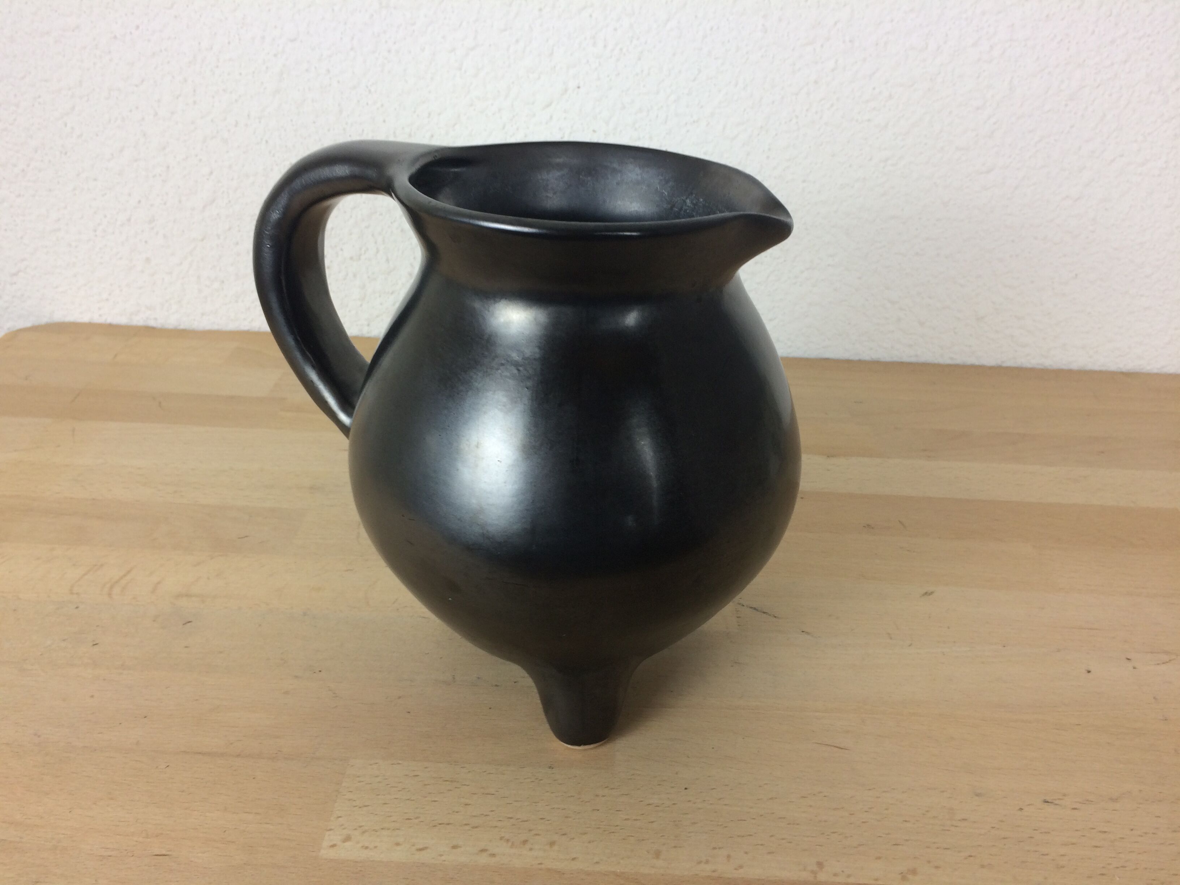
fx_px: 989
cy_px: 442
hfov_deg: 61.7
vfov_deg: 48.2
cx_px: 590
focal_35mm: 29
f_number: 2.2
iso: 40
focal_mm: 4.15
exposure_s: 1/50
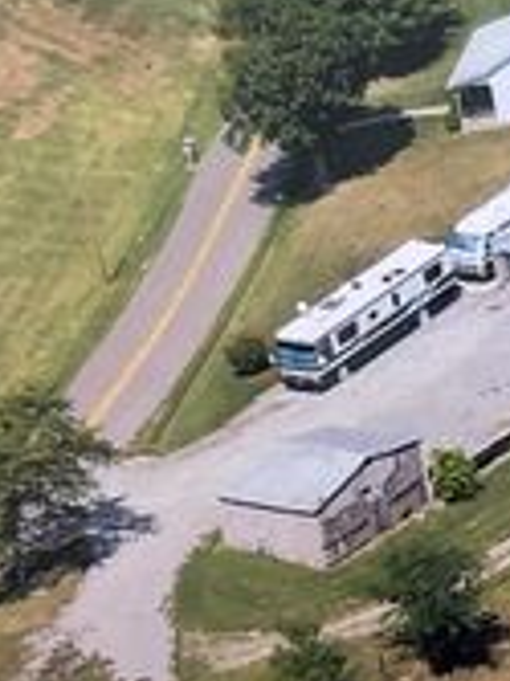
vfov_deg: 24.8
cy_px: 512
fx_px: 1534
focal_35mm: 78
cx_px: 747
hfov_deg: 17.2
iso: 500
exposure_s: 1/60
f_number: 1.5
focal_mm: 5.7
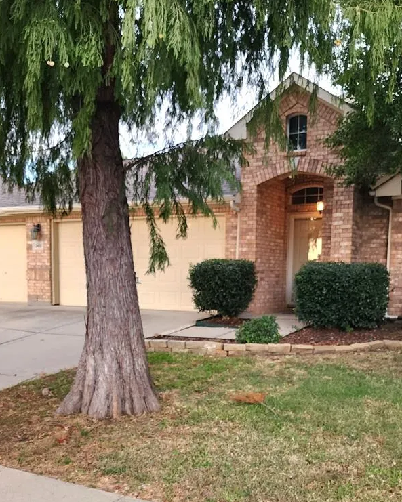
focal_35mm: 31
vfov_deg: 57.2
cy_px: 254
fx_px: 461
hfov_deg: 46.4
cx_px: 268
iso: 160
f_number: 1.8
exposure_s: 1/182
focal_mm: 6.4
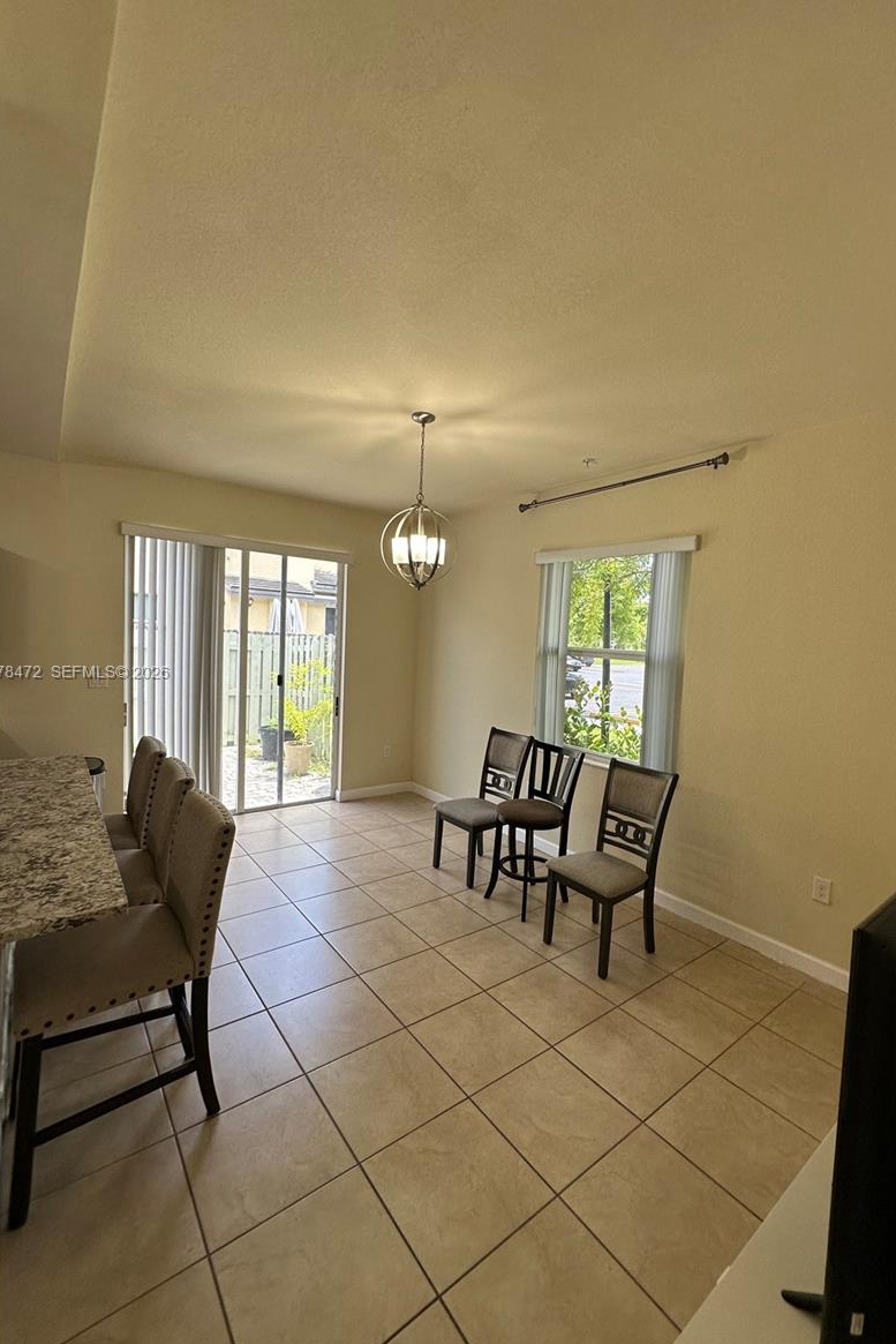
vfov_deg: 100.4
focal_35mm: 15
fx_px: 560
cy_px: 674
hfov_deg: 77.3
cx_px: 474
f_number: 2.2
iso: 80
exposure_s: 1/120
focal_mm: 2.22
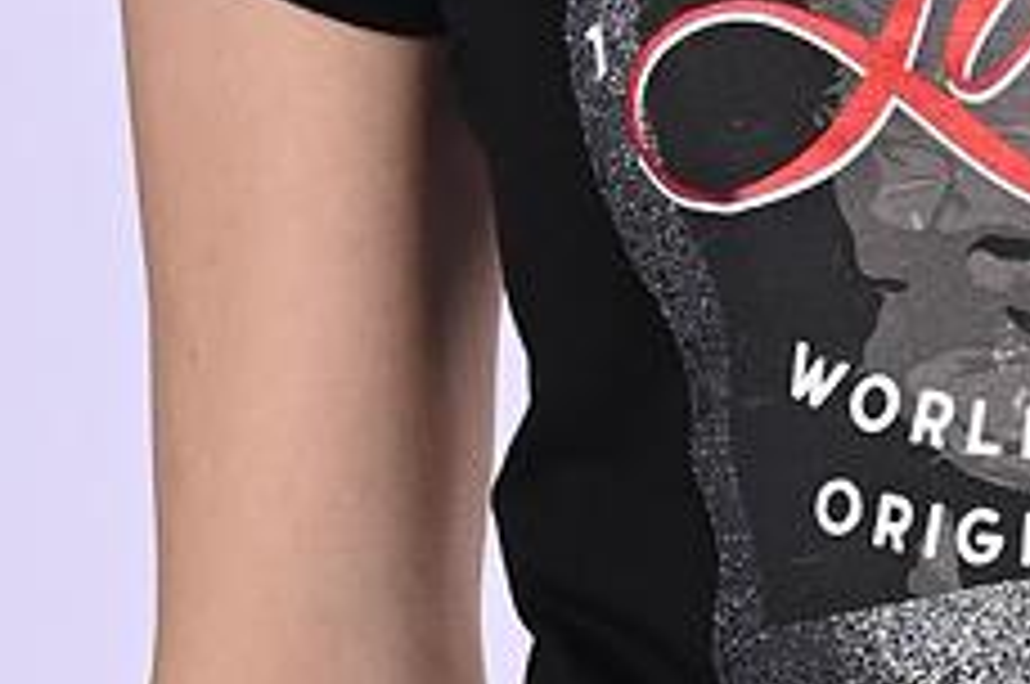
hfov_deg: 3.0
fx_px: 19799
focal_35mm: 693
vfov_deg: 2.0
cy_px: 122
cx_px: 1115
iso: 200
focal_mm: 110
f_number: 9
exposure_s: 1/160
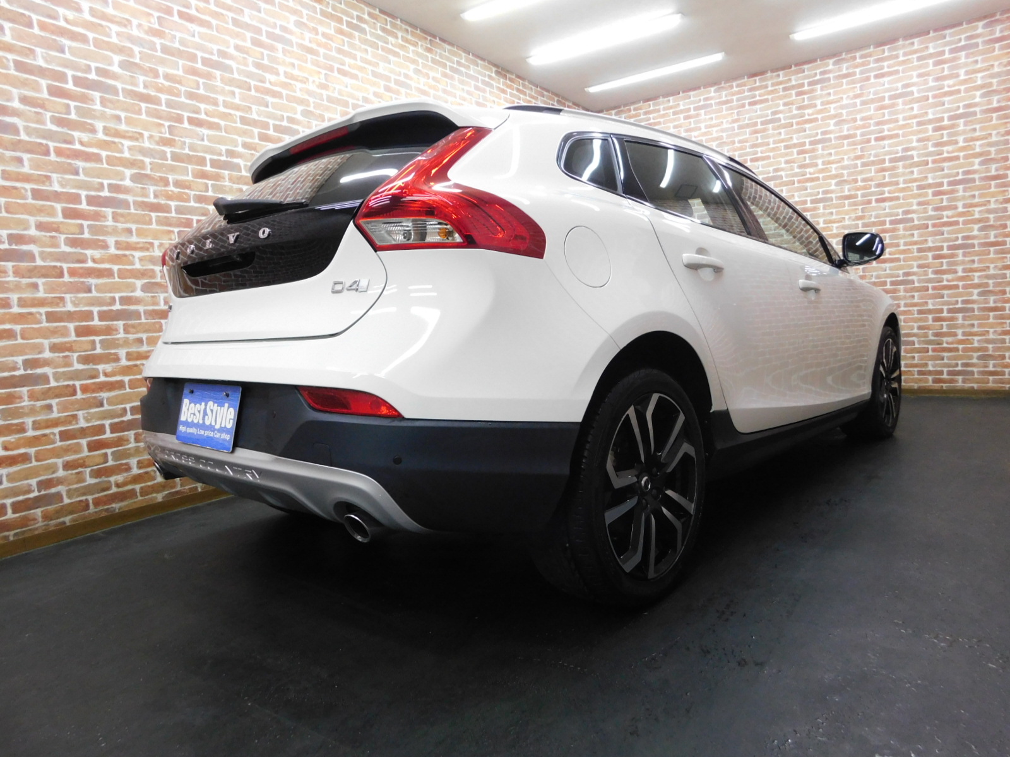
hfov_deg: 73.9
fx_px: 671
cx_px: 505
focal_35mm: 23
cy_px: 378
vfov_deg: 58.9
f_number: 3
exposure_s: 1/30
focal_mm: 4
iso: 320
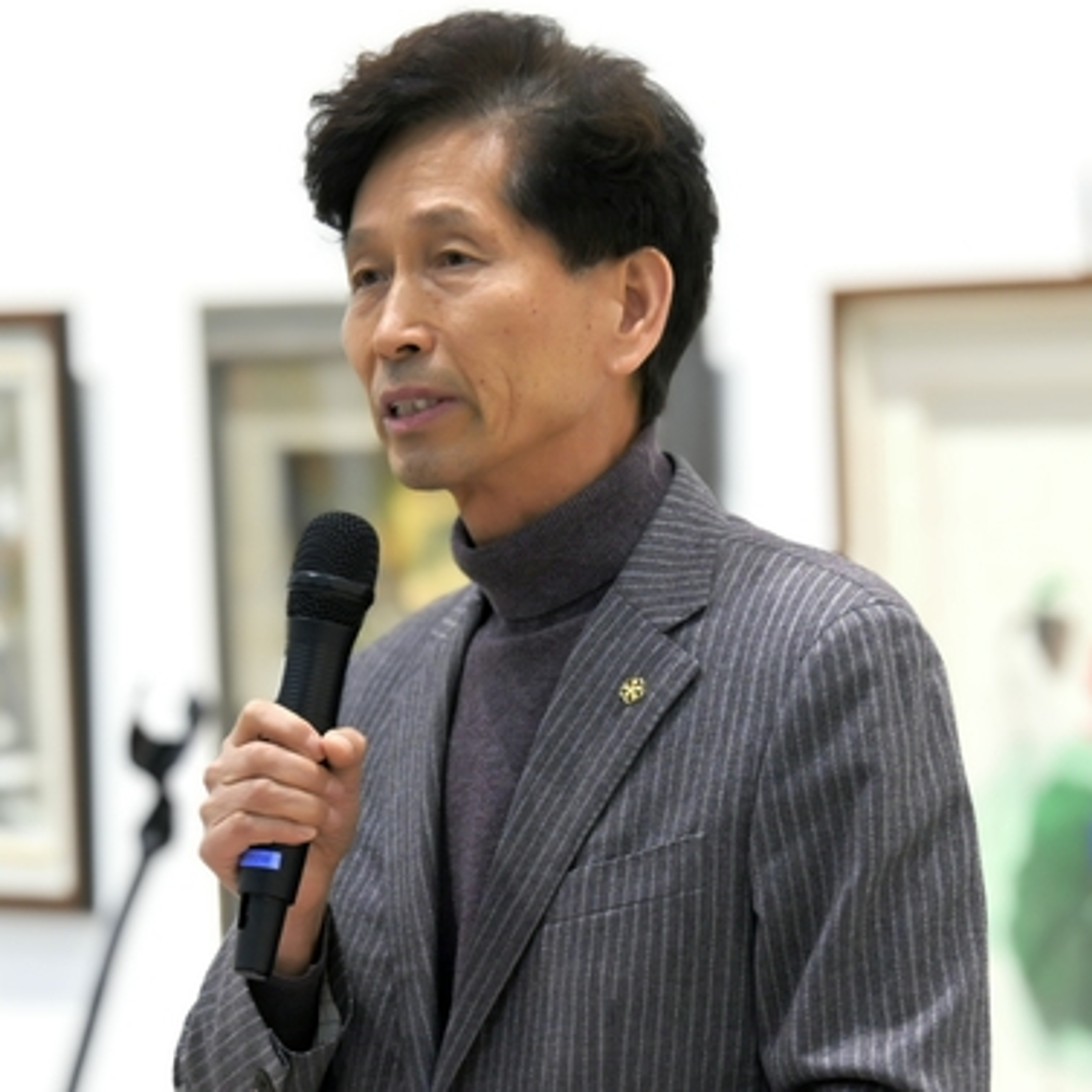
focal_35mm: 142
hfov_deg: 12.3
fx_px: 5068
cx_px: 336
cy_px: 542
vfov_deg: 12.3
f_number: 6.7
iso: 3200
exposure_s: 1/50
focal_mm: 105
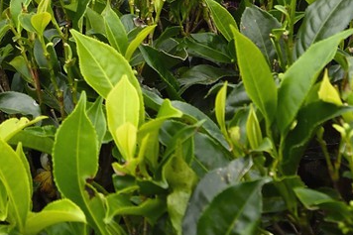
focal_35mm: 162
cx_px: -287
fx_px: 1588
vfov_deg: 8.0
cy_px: -286
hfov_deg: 11.7
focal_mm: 36
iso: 400
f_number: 8
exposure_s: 1/200
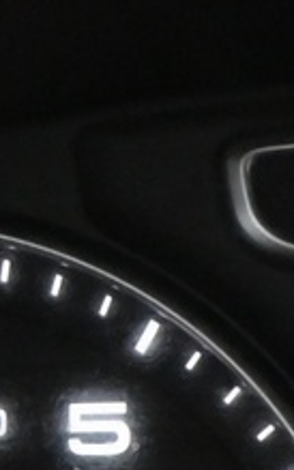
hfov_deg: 4.6
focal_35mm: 278
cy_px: 547
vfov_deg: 7.5
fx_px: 3557
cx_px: 781
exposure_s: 1/80
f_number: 4.2
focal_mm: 24.5
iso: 2500
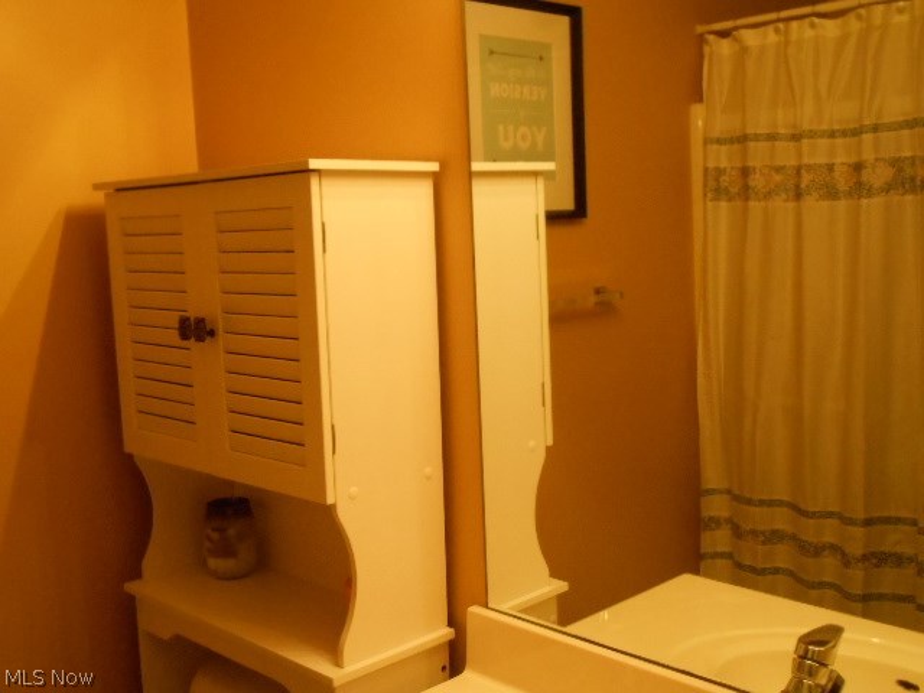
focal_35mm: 41
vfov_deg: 35.1
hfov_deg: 45.8
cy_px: 346
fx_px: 1094
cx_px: 462
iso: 800
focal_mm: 7.2
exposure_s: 1/100
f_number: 3.9
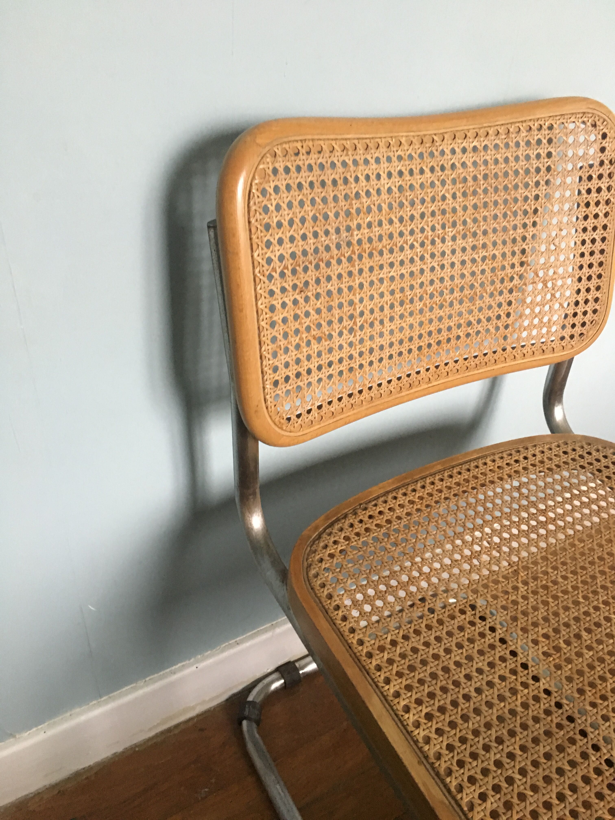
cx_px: 308
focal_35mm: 29
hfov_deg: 48.2
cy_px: 410
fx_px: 687
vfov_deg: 61.7
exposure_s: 1/17
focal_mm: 4.15
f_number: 2.2
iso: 400
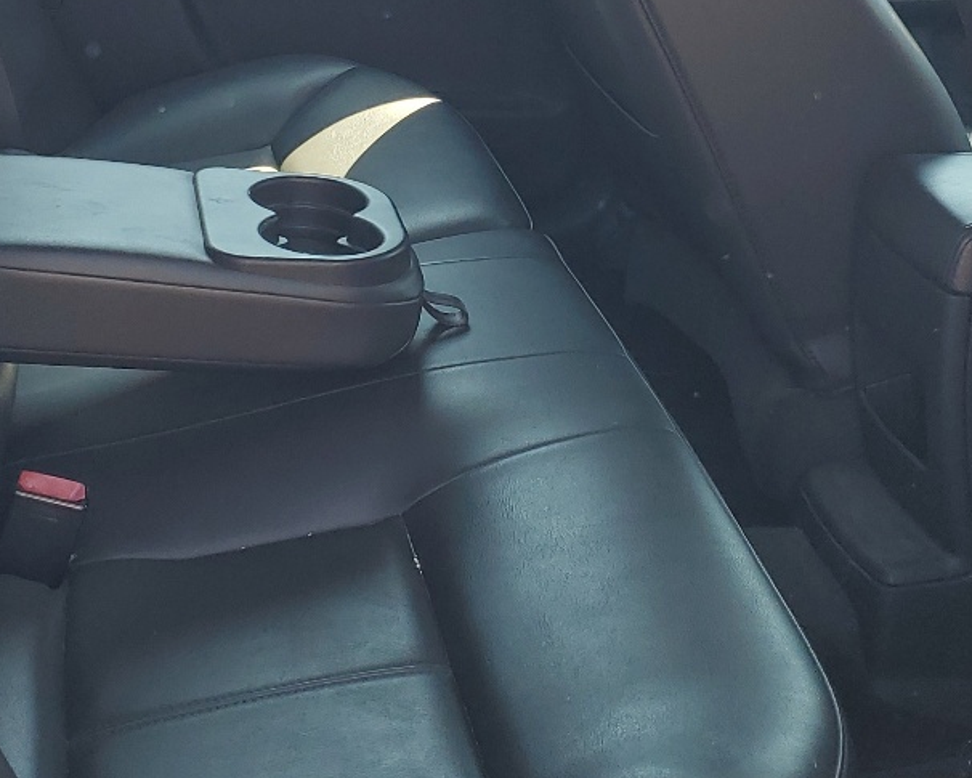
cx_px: 462
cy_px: 188
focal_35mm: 67
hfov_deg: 28.3
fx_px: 1928
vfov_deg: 22.6
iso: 50
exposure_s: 1/333
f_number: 1.5
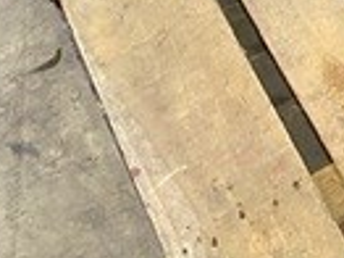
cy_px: -290
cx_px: 675
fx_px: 1261
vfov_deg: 10.5
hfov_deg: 13.5
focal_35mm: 127
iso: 500
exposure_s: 1/60
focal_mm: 4.25
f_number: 1.8
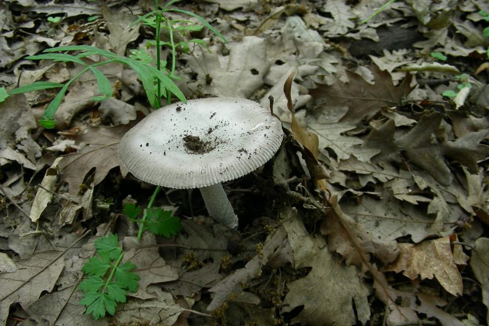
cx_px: 244
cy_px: 171
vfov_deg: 33.4
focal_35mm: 40
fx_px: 543
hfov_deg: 48.5
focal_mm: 6.3
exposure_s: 1/27.1
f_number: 3.5
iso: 50
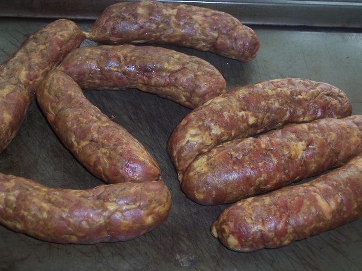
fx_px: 764
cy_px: 141
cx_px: 168
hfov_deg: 26.7
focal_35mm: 73
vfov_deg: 20.2
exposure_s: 1/90
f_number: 3.4
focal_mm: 13.3
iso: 100
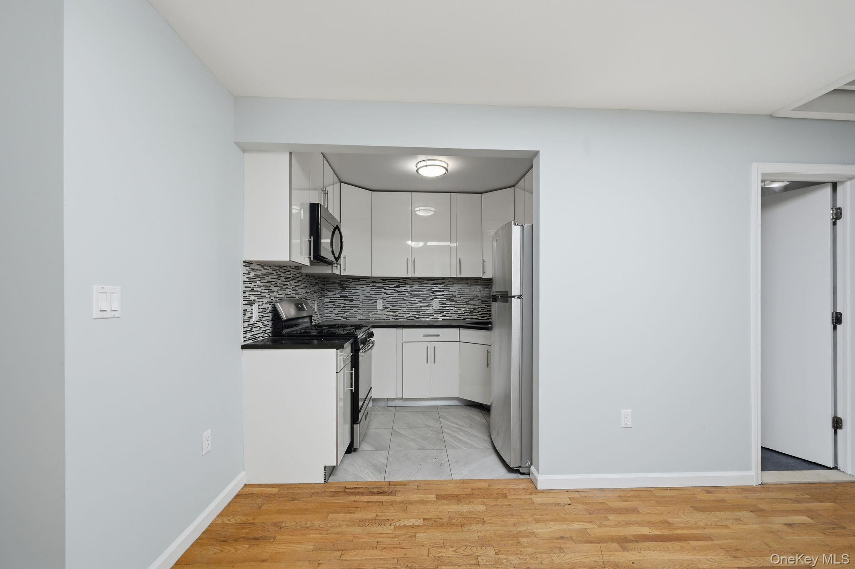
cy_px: 284
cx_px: 428
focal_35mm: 14
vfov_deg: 81.1
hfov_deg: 104.3
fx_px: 332
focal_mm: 14
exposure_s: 1/20
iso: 200
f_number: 8
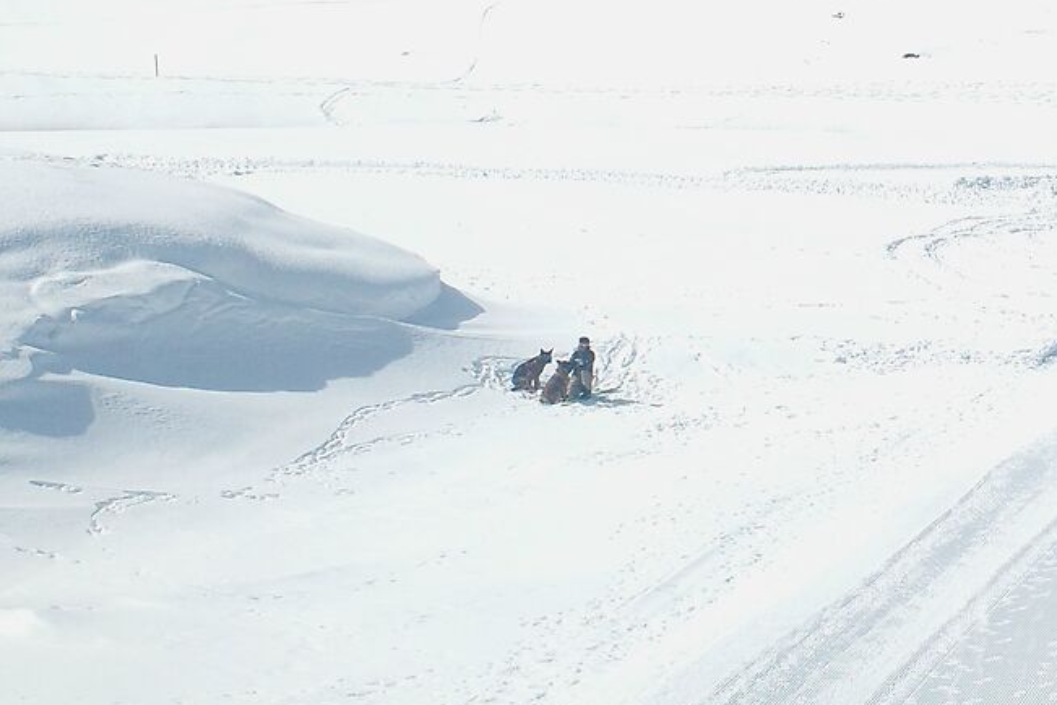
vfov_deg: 10.4
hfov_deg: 14.9
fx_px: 3787
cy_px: -169
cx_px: 1505
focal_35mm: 129
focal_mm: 18.3
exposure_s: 1/1000
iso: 100
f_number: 5.6
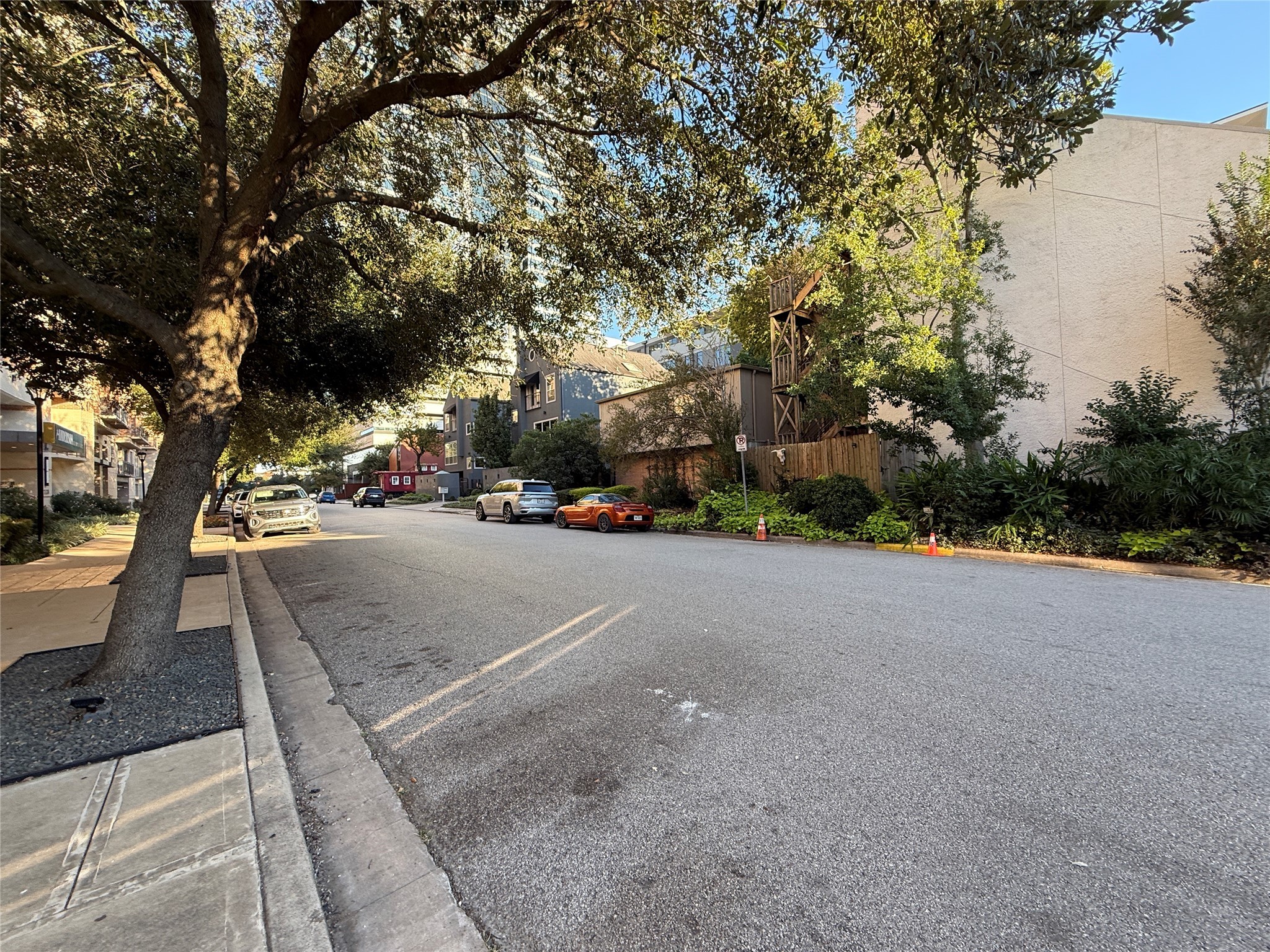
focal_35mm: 14
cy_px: 476
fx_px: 514
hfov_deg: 102.1
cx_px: 635
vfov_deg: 85.7
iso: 64
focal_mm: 2.22
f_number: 2.2
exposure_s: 1/168
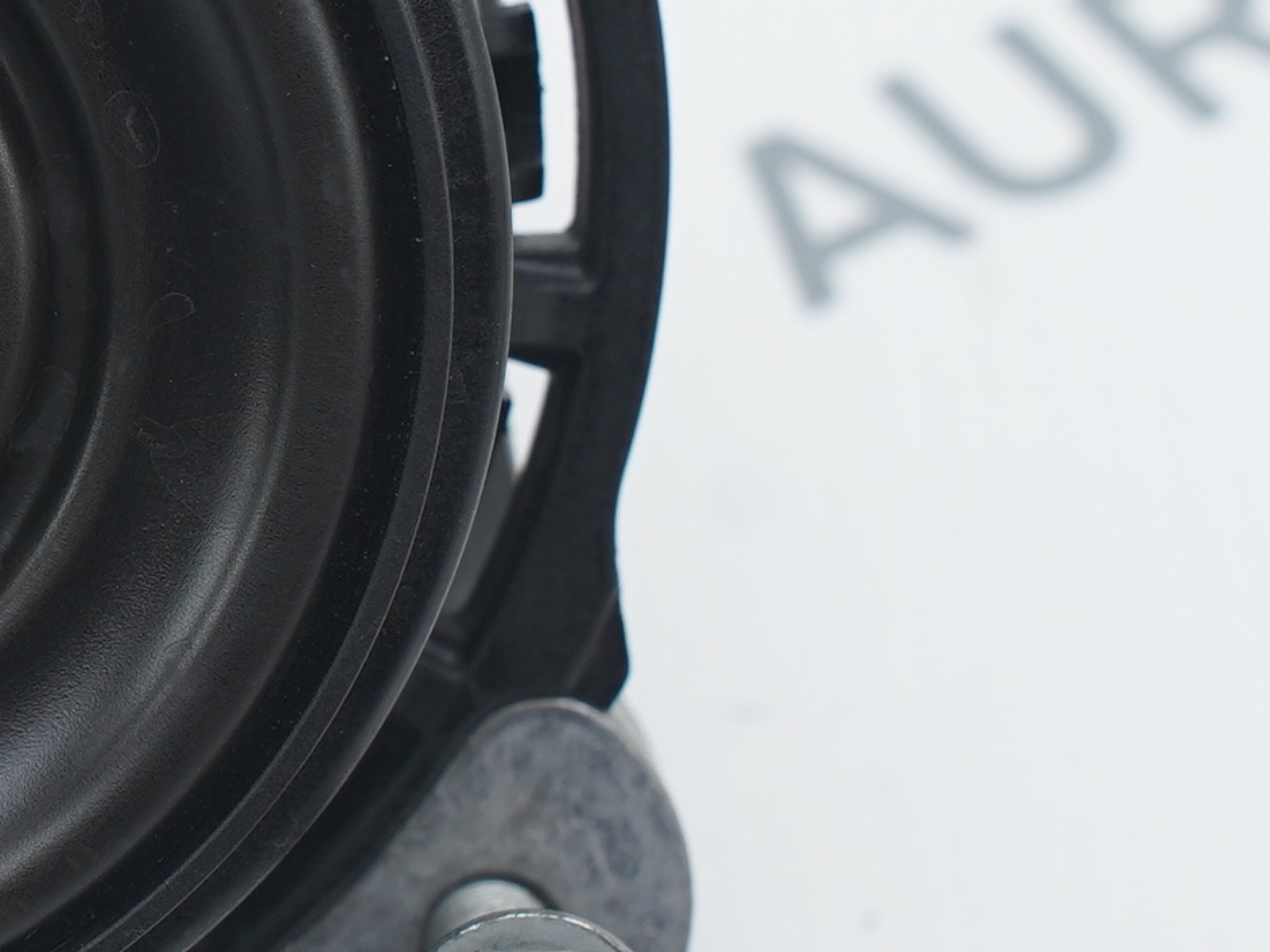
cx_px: -290
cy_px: 133
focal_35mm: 301
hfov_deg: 6.5
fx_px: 11042
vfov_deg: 4.9
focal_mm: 75
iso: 500
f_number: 6.3
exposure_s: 1/160
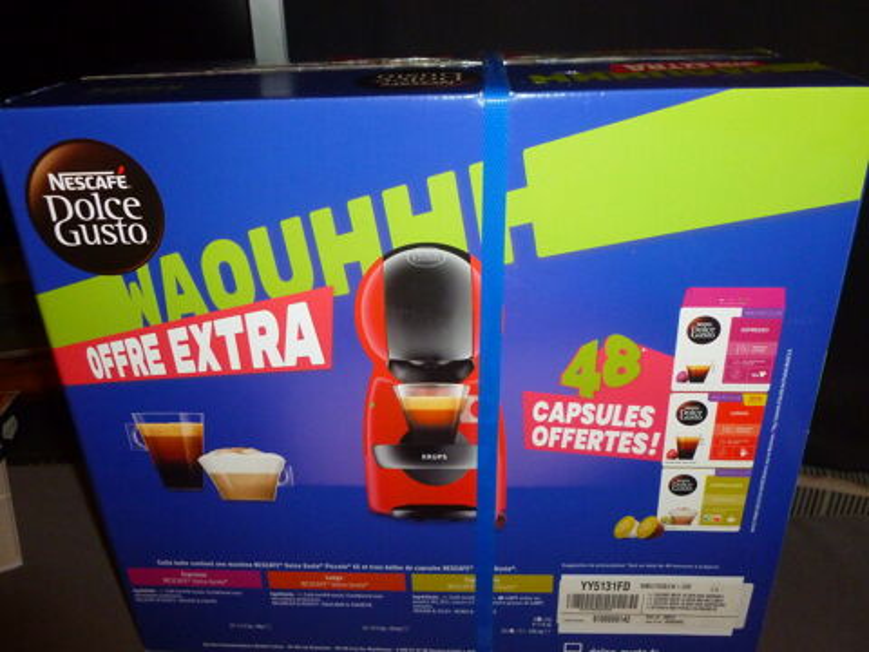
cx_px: 434
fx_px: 703
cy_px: 326
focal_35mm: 28
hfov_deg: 63.4
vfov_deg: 49.7
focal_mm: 5
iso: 400
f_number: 3.3
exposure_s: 1/60
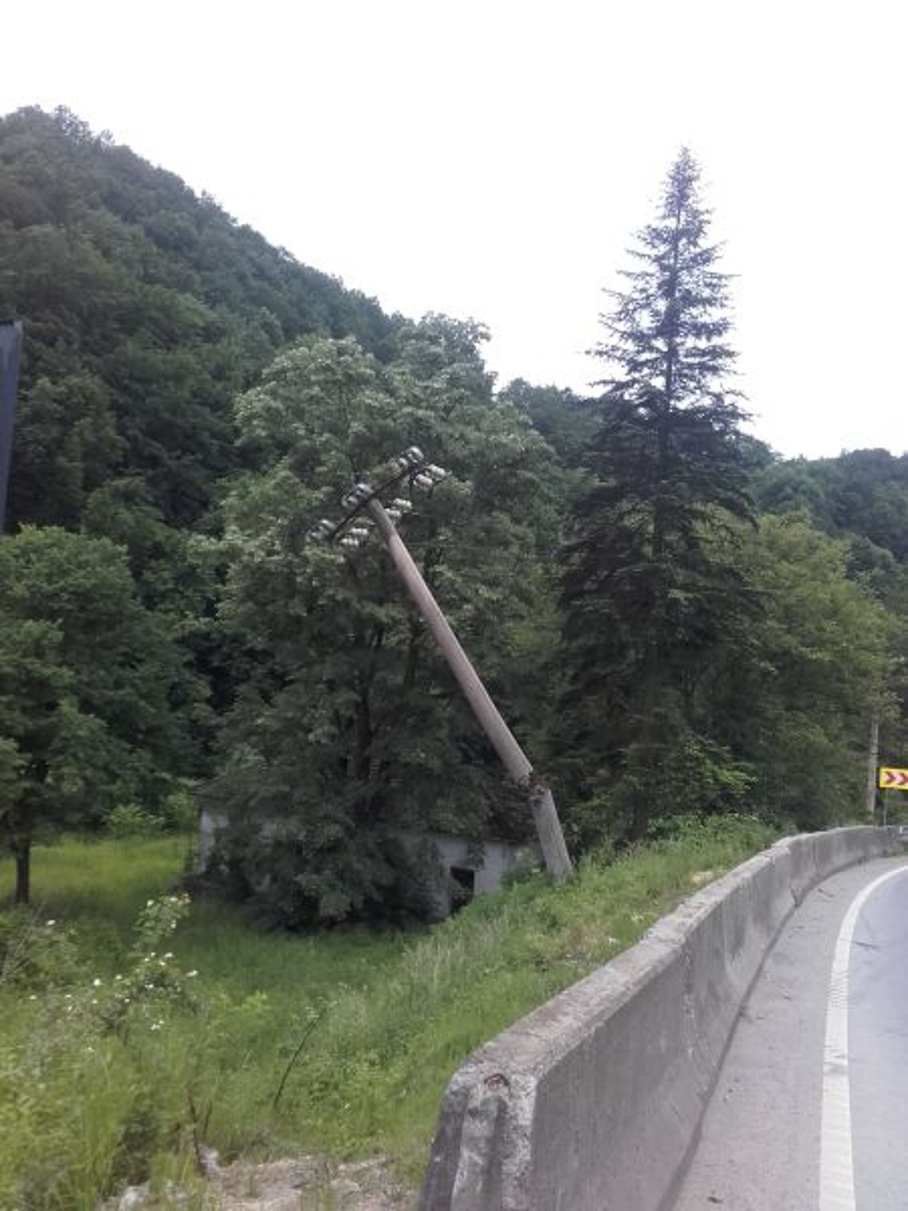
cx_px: 454
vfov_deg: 58.4
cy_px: 606
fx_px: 1084
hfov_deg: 45.4
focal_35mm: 31
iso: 90
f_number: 2.2
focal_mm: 3.31
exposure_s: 1/33
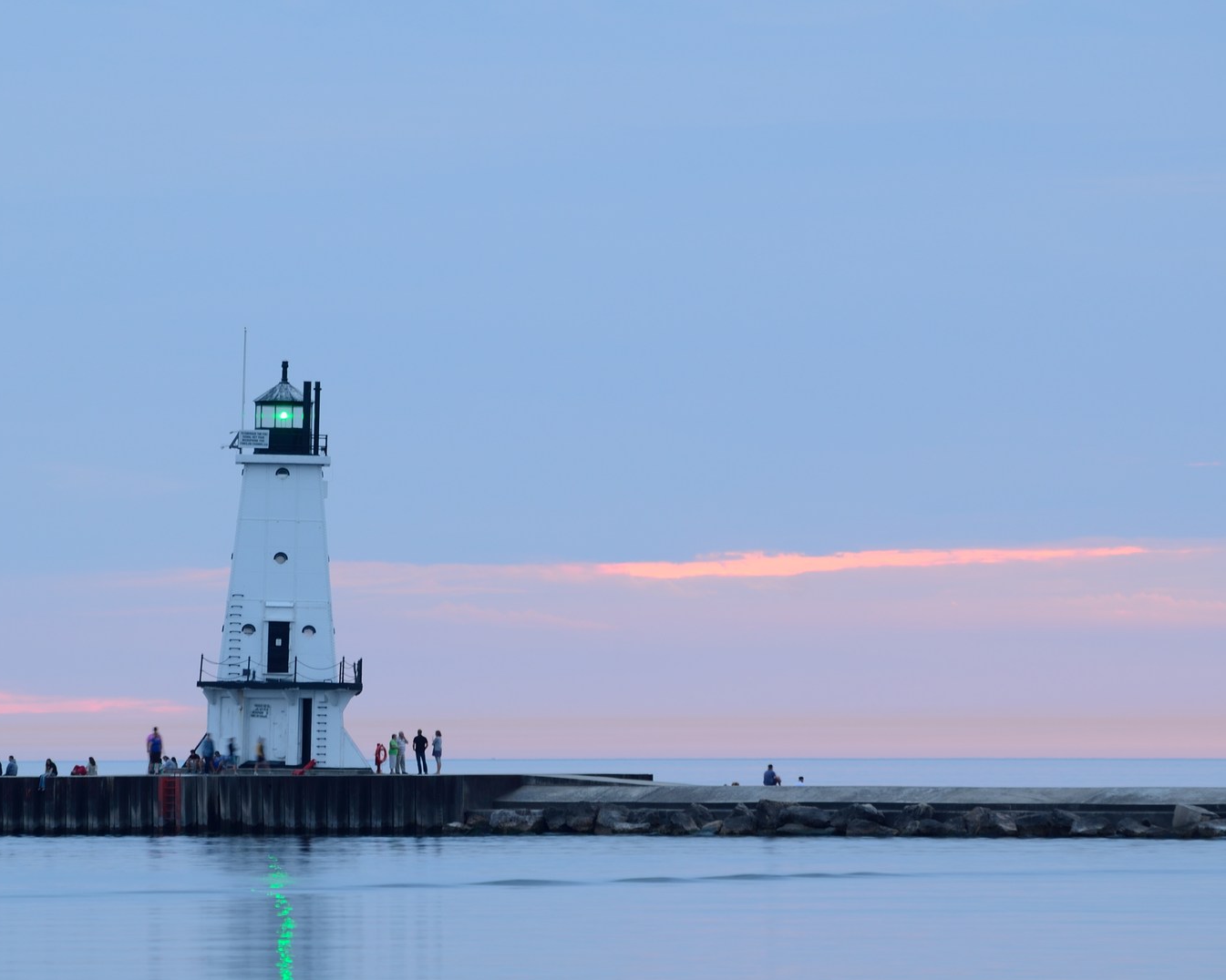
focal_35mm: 426
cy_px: 491
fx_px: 15457
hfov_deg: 4.5
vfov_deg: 3.6
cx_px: 484
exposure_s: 1/3
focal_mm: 250
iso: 100
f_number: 9
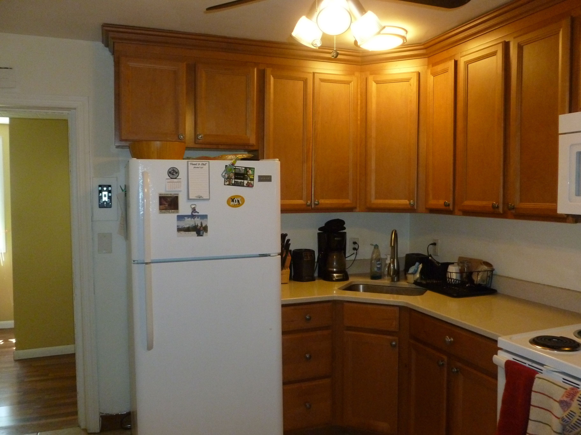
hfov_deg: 63.4
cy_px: 218
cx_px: 290
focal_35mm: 28
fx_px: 470
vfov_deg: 49.7
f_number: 3.3
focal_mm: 5
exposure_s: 1/60
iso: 400
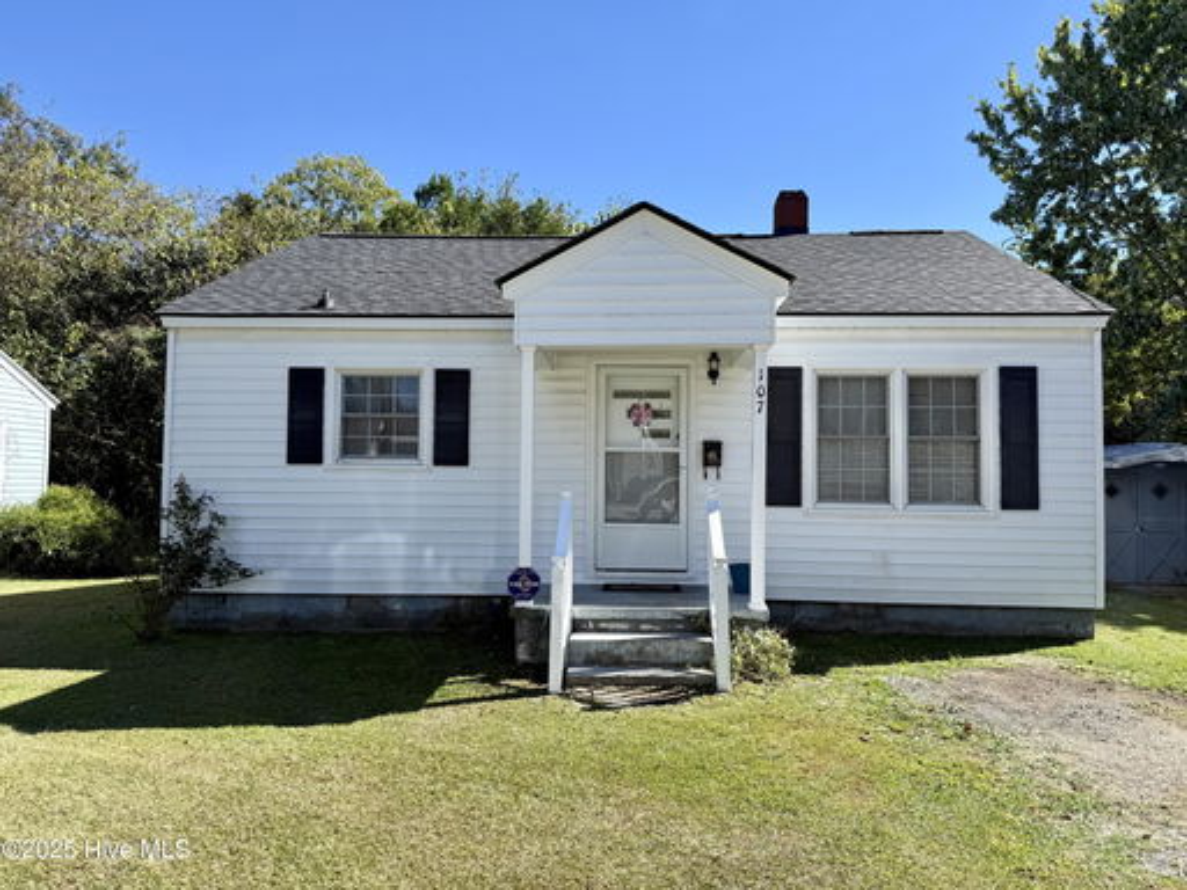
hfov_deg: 71.6
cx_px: 594
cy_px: 445
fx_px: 823
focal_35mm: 24
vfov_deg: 56.8
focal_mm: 6.76
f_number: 1.78
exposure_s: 1/2703
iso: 80
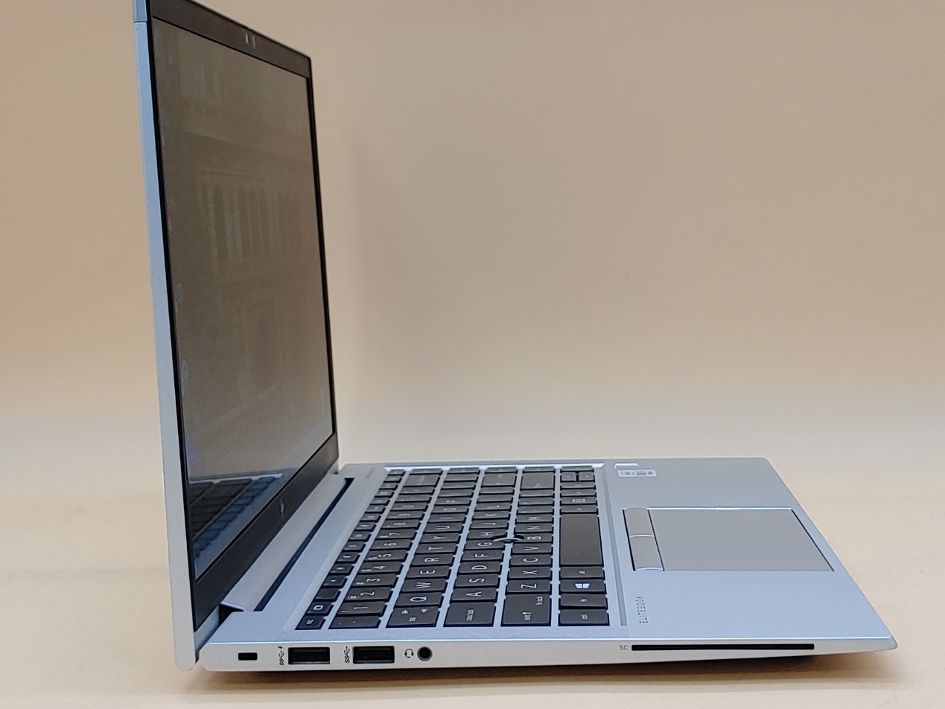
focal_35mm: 59
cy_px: 332
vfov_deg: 24.8
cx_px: 514
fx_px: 1611
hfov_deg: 32.7
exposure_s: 1/114
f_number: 1.8
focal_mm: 4.36
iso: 50
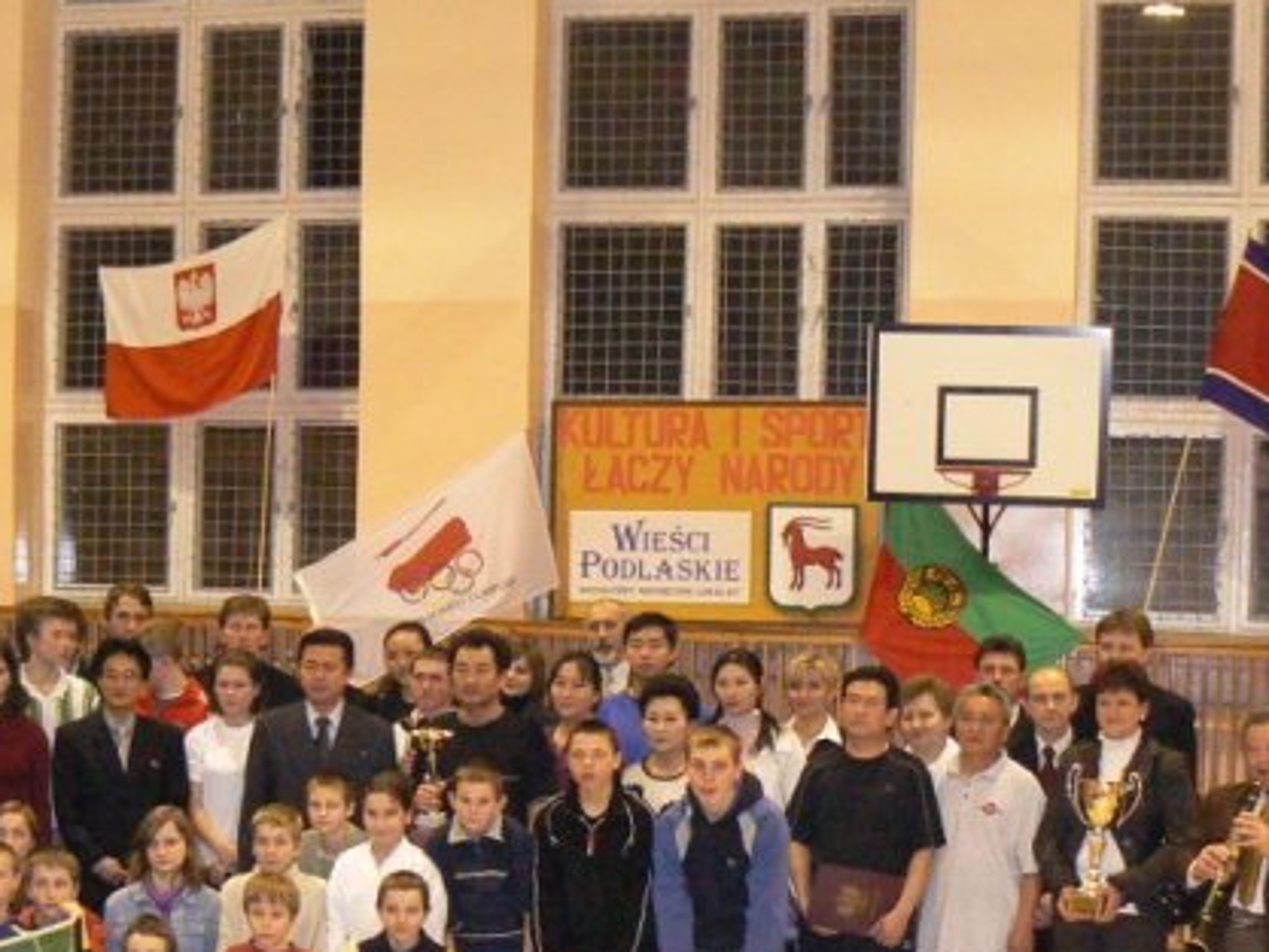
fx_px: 2530
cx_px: 423
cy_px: 739
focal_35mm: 69
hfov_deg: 28.0
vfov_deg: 21.1
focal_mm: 6
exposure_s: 1/30
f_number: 2.8
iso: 400
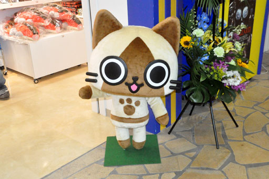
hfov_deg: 45.0
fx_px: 325
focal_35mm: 44
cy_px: 90
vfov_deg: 30.8
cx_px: 134
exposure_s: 1/160
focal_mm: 29
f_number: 7.1
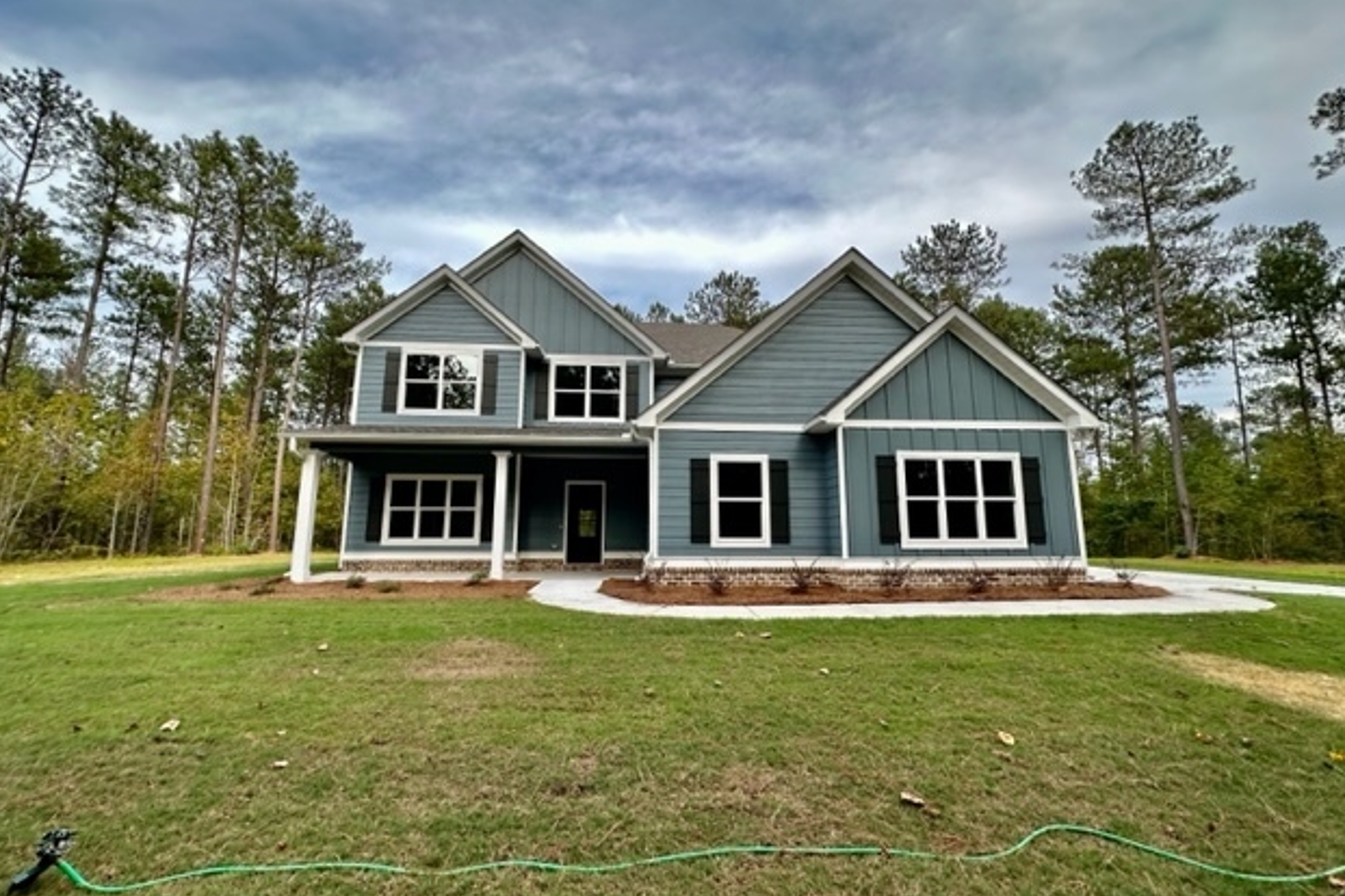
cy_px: 452
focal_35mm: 15
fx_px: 560
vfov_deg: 77.3
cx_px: 667
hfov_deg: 100.4
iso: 40
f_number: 2.2
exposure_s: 1/296
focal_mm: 2.22
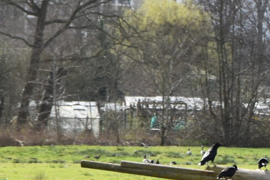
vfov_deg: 1.7
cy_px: 159
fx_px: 5990
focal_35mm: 799
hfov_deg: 2.6
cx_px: 510
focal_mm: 105
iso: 200
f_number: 9
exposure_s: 1/320
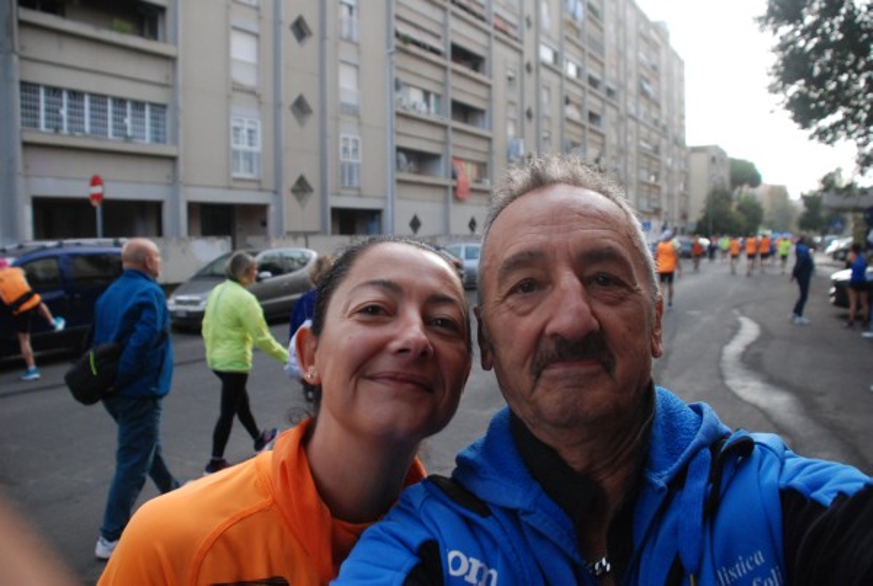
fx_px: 729
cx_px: 436
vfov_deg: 43.8
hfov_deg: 61.8
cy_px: 293
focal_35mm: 30
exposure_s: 1/1000
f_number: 4.5
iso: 1000
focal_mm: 20
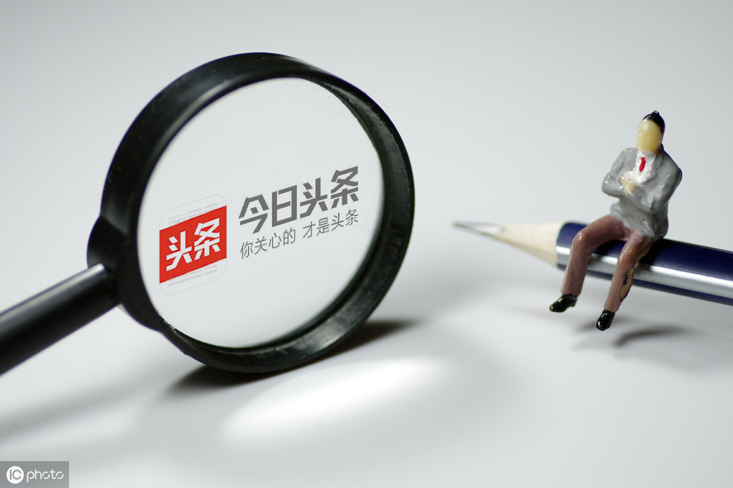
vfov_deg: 9.1
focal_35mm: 150
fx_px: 3053
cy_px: 244
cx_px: 366
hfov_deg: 13.7
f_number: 2.8
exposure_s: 1/160
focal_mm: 100
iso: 400
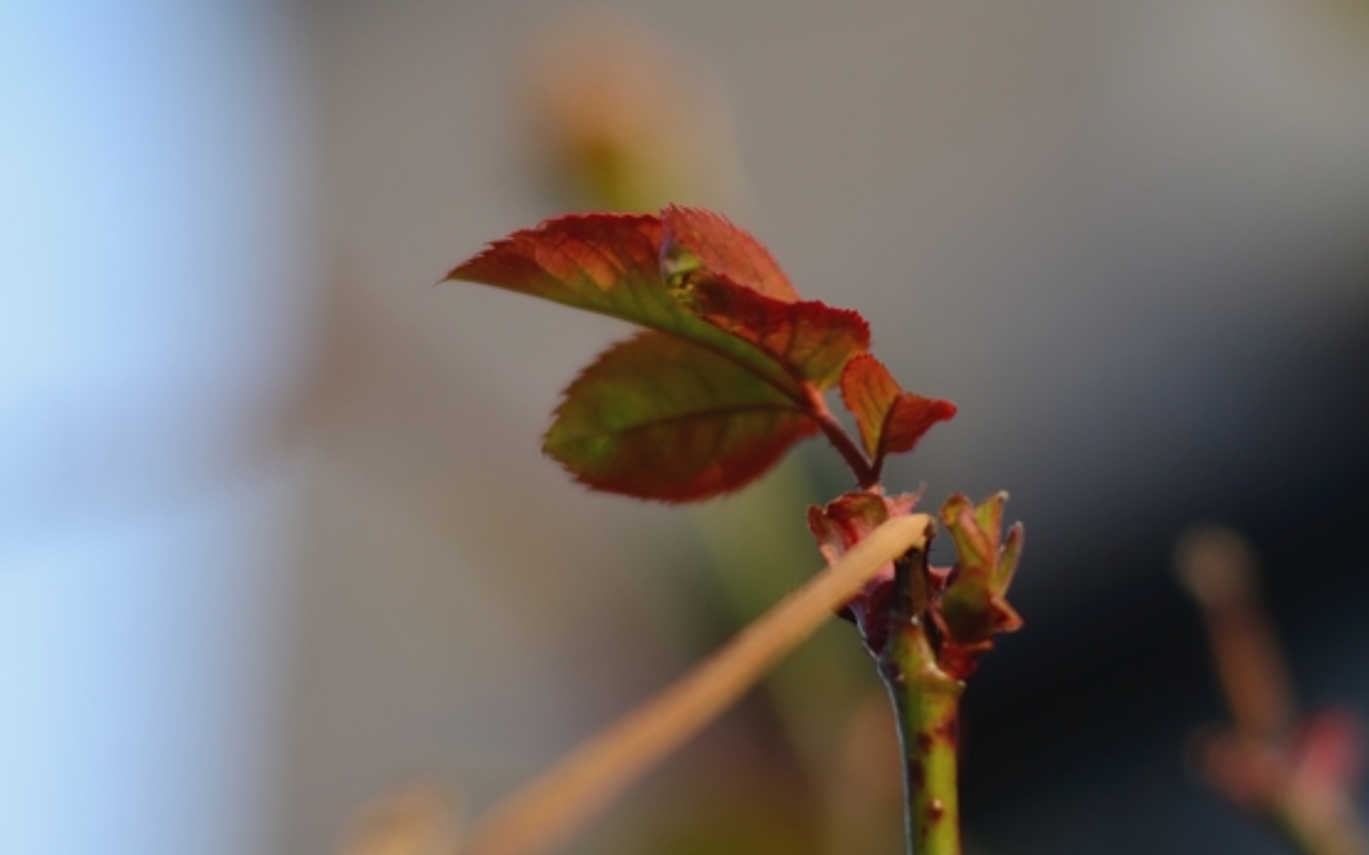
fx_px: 5260
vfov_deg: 9.3
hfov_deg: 14.8
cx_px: 773
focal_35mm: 141
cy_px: 378
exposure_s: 1/640
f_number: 1.8
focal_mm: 50
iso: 100
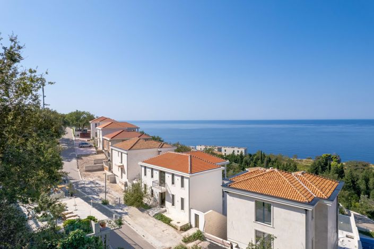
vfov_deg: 57.2
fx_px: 228
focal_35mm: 22
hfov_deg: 78.6
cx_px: 187
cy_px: 124
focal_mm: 8.38
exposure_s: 1/2500
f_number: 2.8
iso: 110
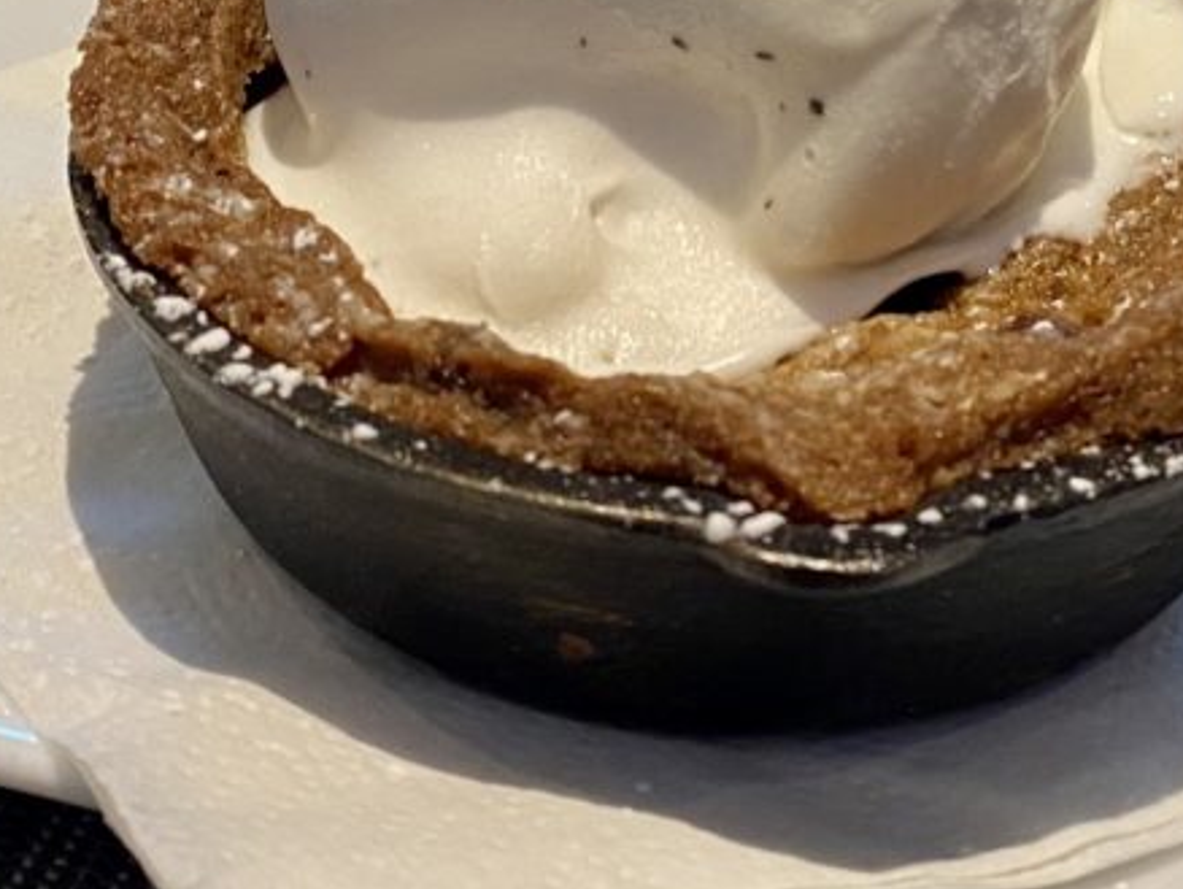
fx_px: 3043
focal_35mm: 89
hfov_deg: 22.0
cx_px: 605
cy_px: -377
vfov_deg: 15.5
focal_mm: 4.25
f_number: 1.8
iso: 125
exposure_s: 1/60
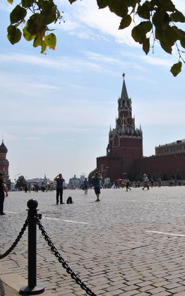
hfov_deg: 30.4
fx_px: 339
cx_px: 115
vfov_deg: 47.2
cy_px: 148
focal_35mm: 42
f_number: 10
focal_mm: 18
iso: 100
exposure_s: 1/400
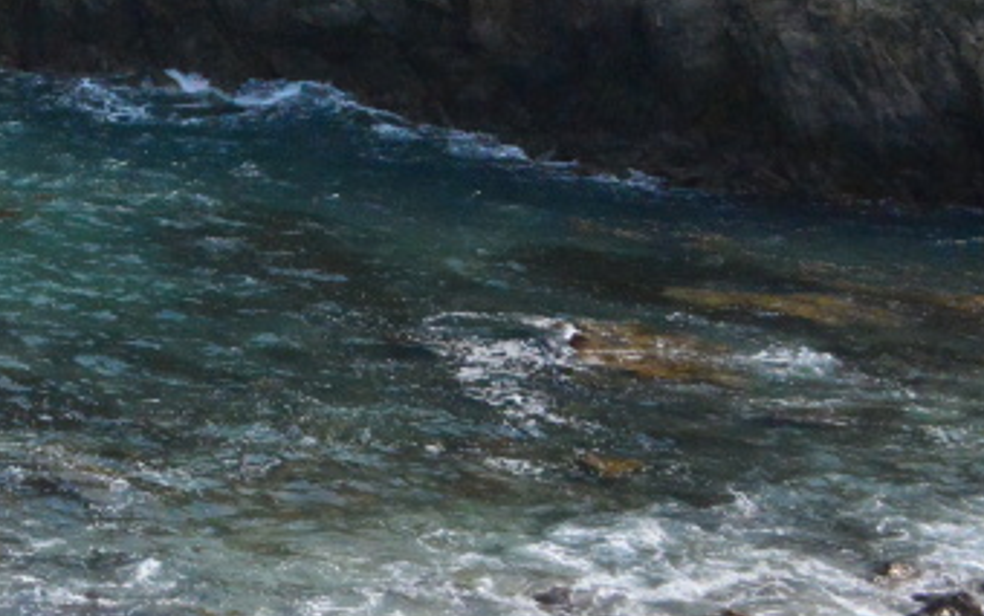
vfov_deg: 8.4
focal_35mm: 151
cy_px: -522
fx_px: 4052
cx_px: -741
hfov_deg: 12.7
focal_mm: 42
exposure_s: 1/4000
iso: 5000
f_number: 14
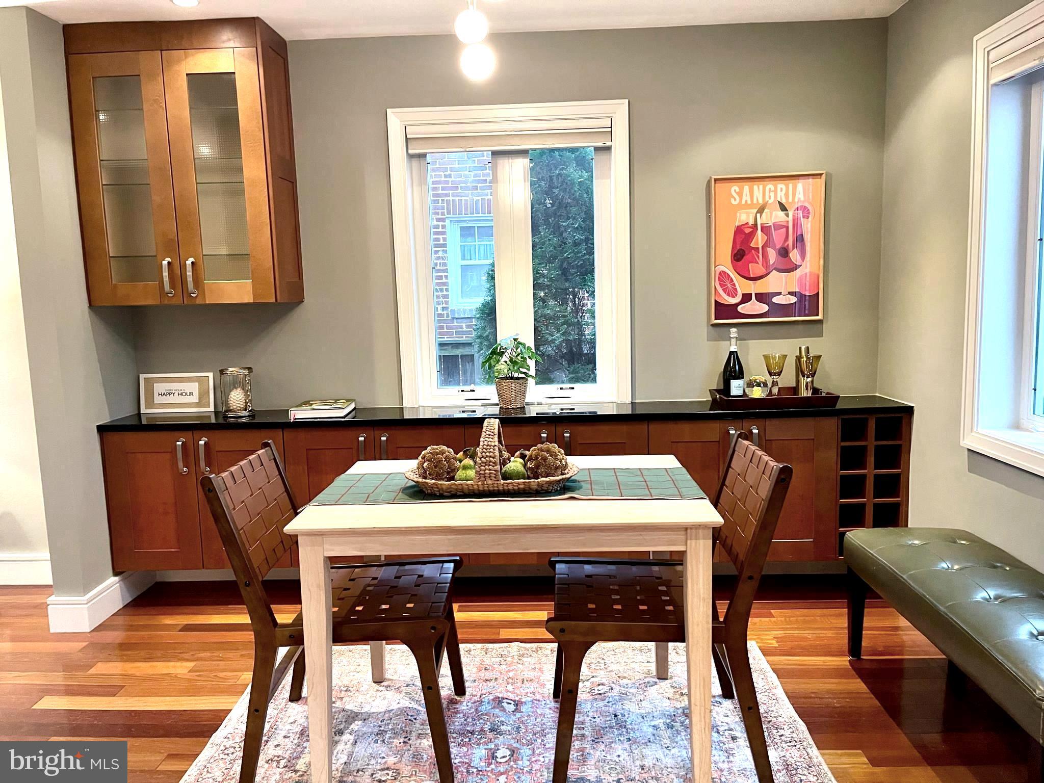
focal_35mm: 25
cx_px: 522
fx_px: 754
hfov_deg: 69.4
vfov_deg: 54.9
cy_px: 392
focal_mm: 5.1
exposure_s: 1/40
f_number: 1.6
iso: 500
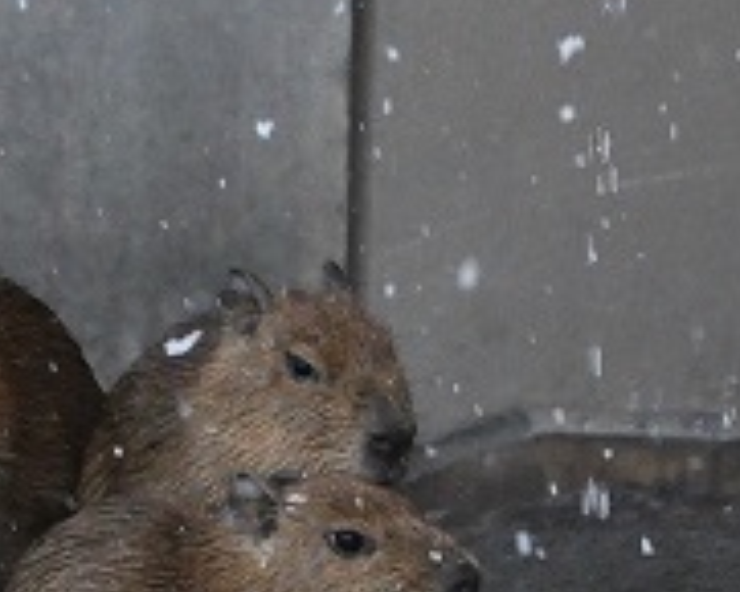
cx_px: -564
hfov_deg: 4.2
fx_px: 9970
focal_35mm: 455
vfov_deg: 3.4
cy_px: 706
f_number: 13
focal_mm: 78
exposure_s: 1/400
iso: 3200
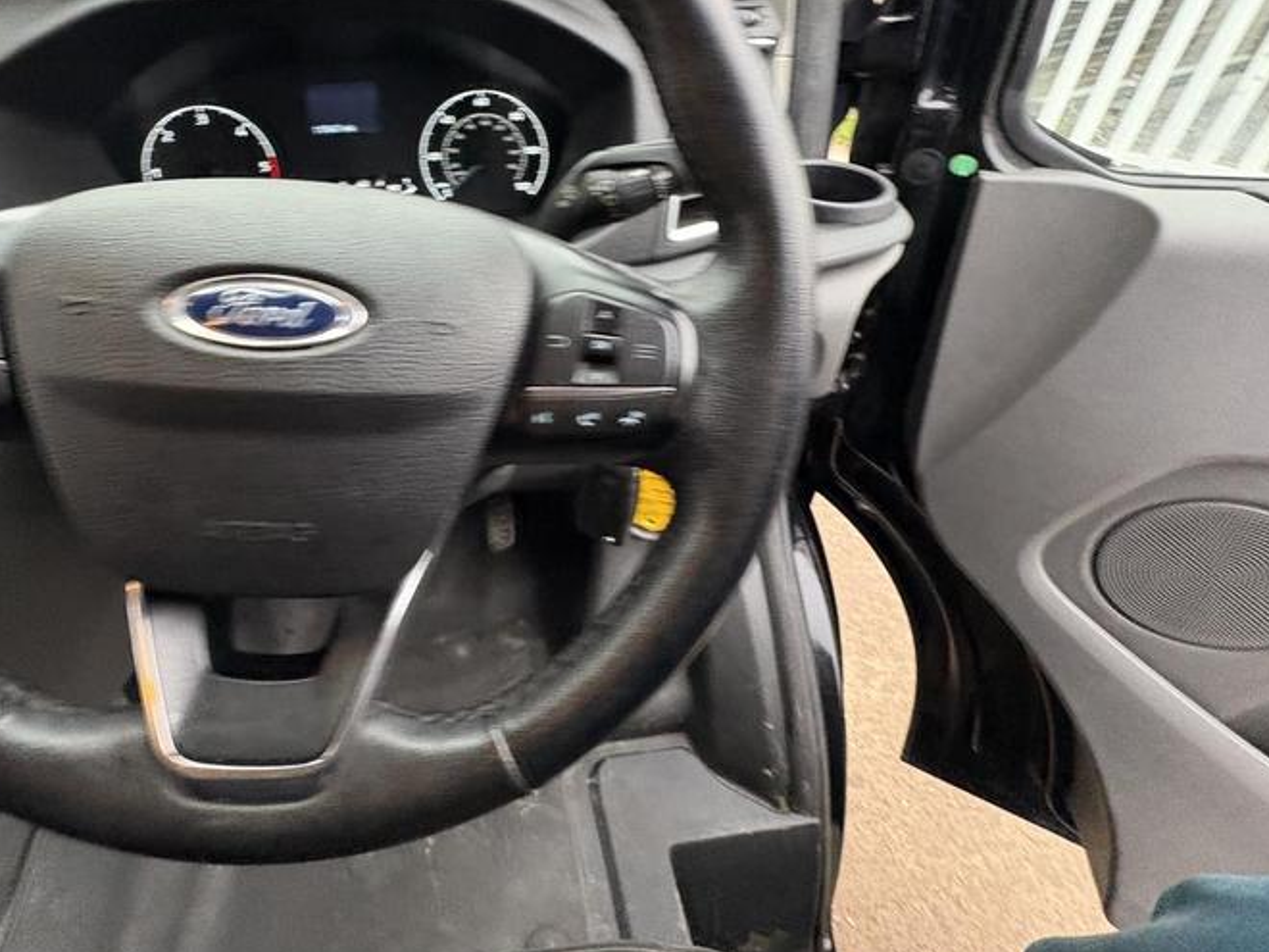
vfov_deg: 67.7
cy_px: 362
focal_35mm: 19
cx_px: 492
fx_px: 697
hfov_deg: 83.4
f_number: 2.2
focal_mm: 2.22
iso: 640
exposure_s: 1/60
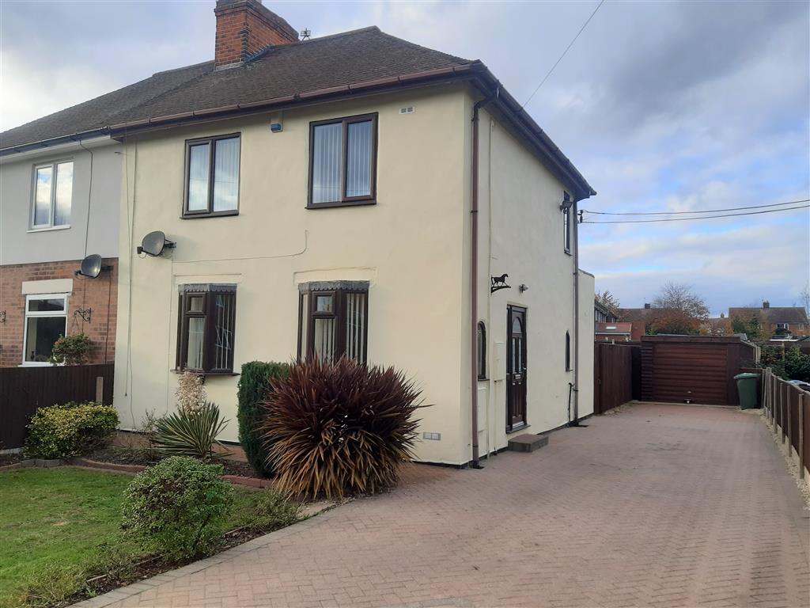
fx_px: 608
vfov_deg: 53.1
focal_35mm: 26
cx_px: 405
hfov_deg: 67.3
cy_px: 304
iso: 40
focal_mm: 3.92
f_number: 1.7
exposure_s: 1/544
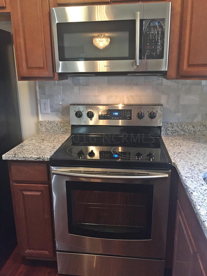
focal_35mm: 29
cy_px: 138
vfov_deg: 61.7
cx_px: 104
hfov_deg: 48.2
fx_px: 231
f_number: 2.2
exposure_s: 1/30
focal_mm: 4.15
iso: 250
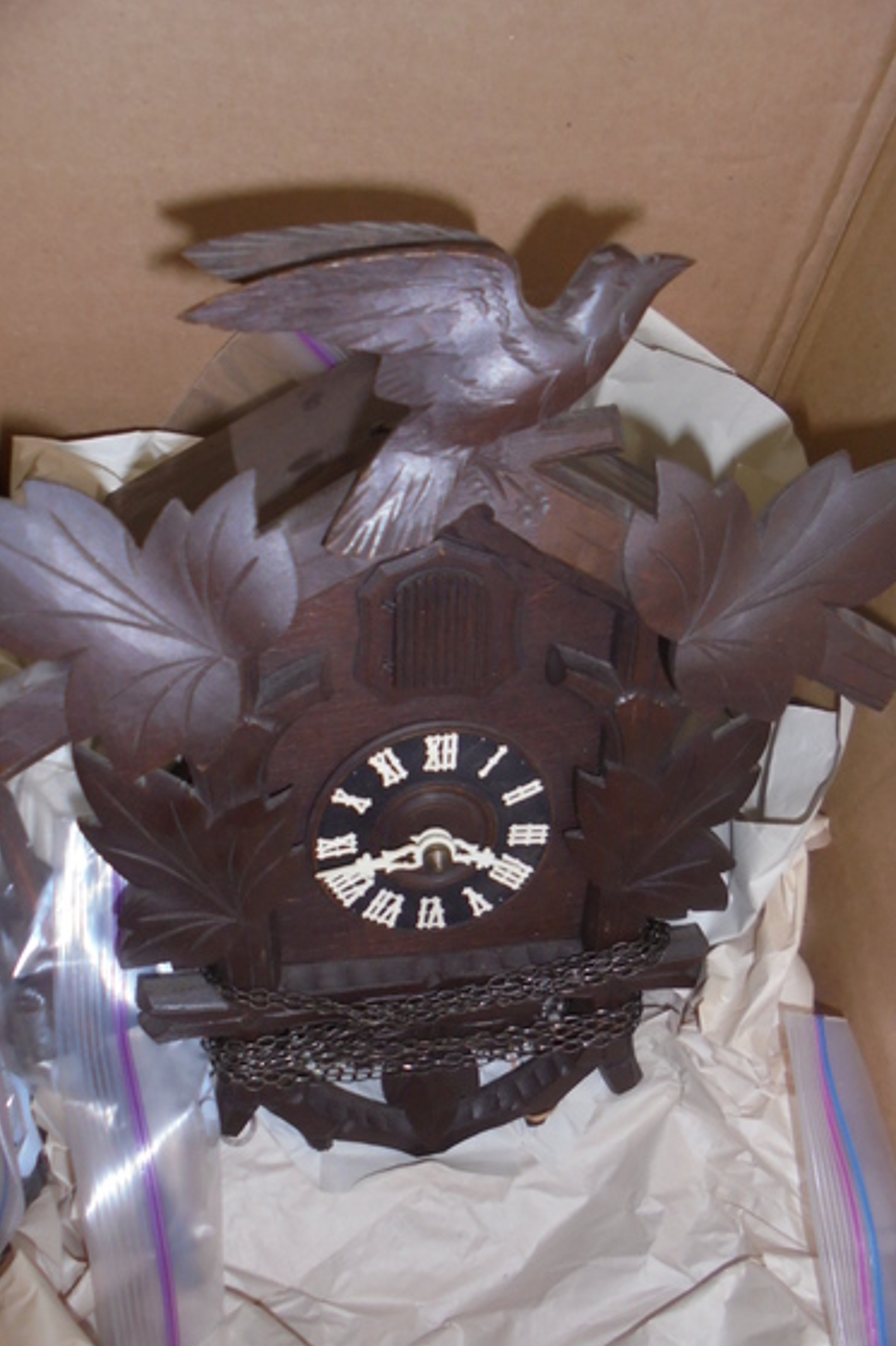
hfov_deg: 46.4
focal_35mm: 28
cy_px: 683
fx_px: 1046
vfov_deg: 65.5
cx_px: 467
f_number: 3.5
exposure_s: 1/30
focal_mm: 4.6
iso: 200
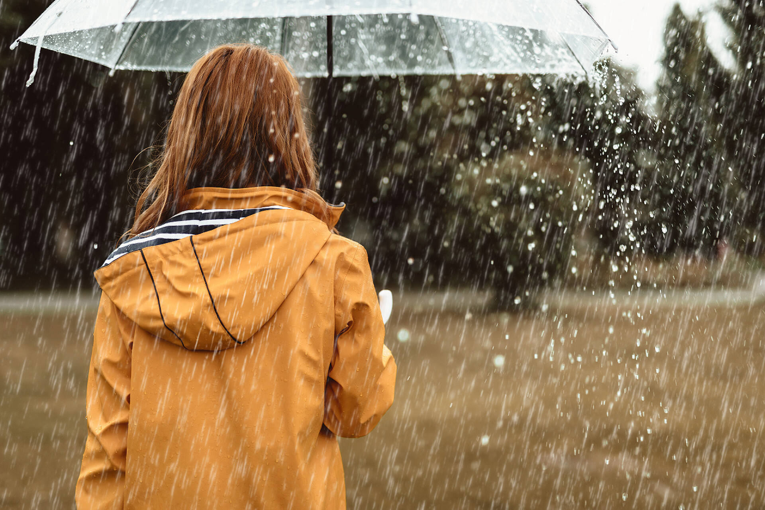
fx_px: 1063
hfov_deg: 39.6
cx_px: 382
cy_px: 255
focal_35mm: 50
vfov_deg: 27.0
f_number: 1.4
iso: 100
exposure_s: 1/500
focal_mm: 50
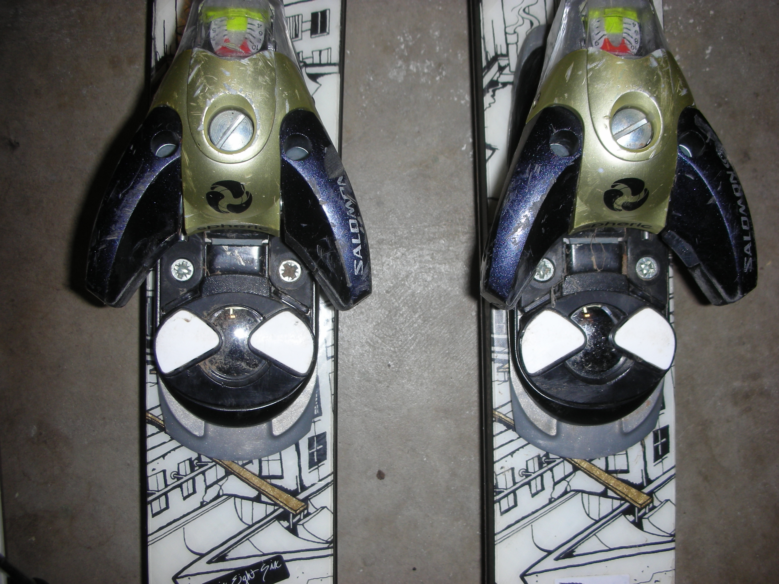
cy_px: 292
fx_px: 788
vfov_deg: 40.7
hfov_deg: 52.6
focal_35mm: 35
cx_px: 390
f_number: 3
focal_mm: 5.8
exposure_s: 1/60.1
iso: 50
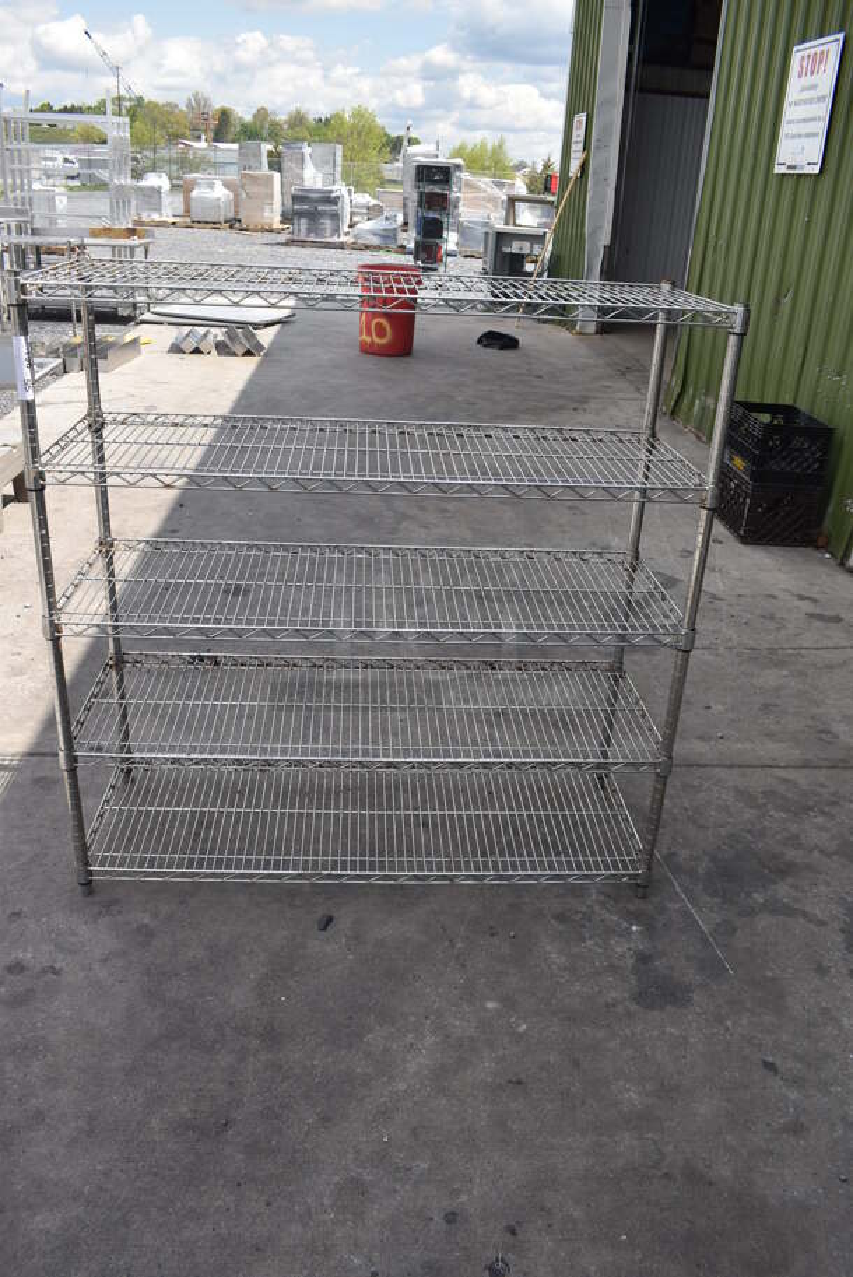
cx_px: 426
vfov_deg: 67.3
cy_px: 638
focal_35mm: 27
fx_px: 958
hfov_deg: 48.0
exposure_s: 1/400
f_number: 8
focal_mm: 18
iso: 200
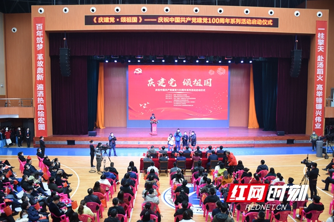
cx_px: 167
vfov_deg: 47.9
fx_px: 250
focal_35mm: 27
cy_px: 111
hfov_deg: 67.4
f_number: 3.5
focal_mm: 18
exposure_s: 1/125
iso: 900
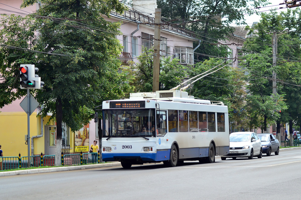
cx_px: 150
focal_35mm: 105
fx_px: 878
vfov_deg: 13.0
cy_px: 100
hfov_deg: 19.5
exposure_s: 1/1000
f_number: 6.3
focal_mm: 70
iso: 400
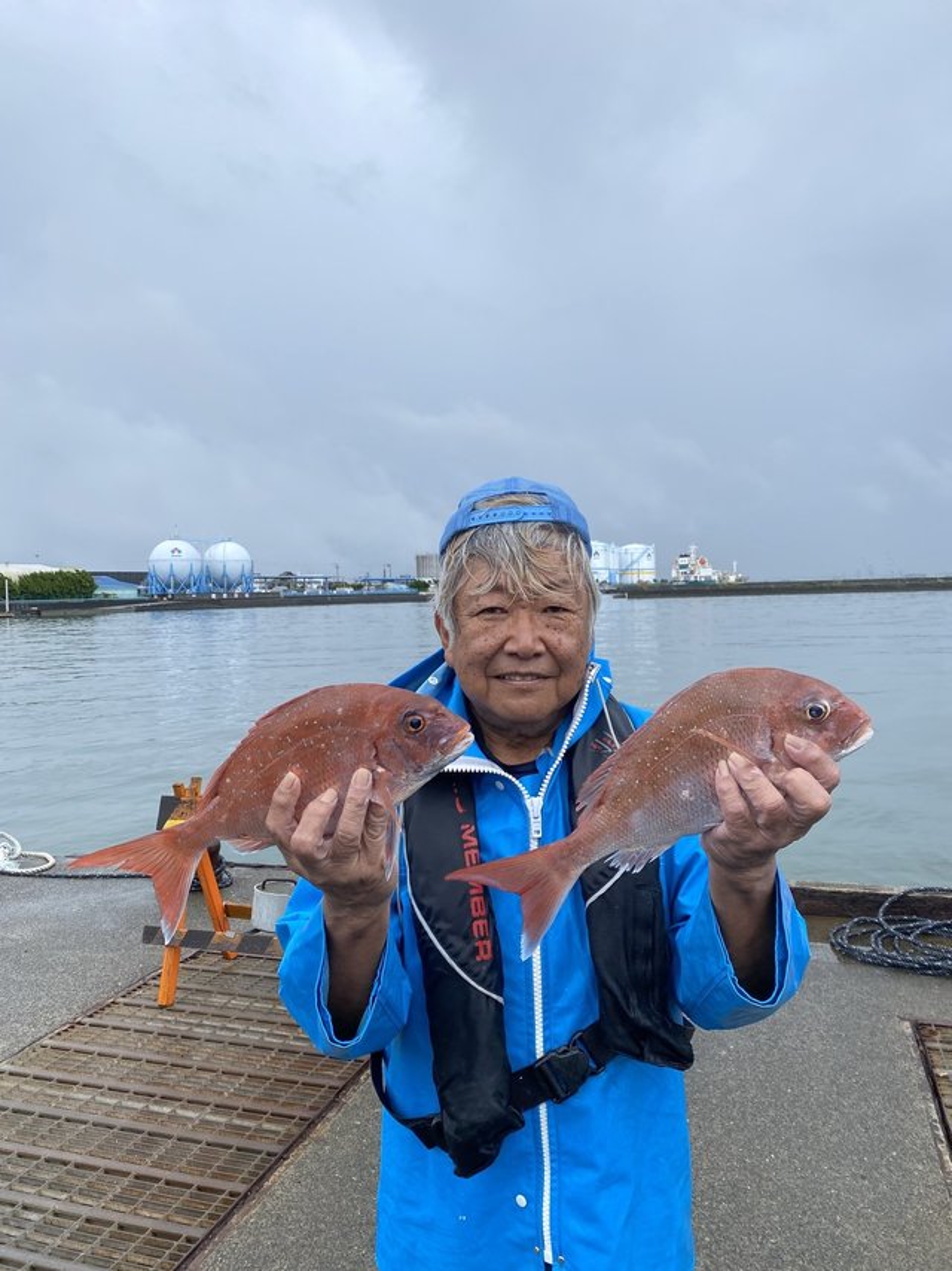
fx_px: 954
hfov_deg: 53.0
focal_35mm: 26
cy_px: 636
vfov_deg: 67.3
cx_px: 476
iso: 32
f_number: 1.8
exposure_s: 1/1232
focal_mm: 4.25
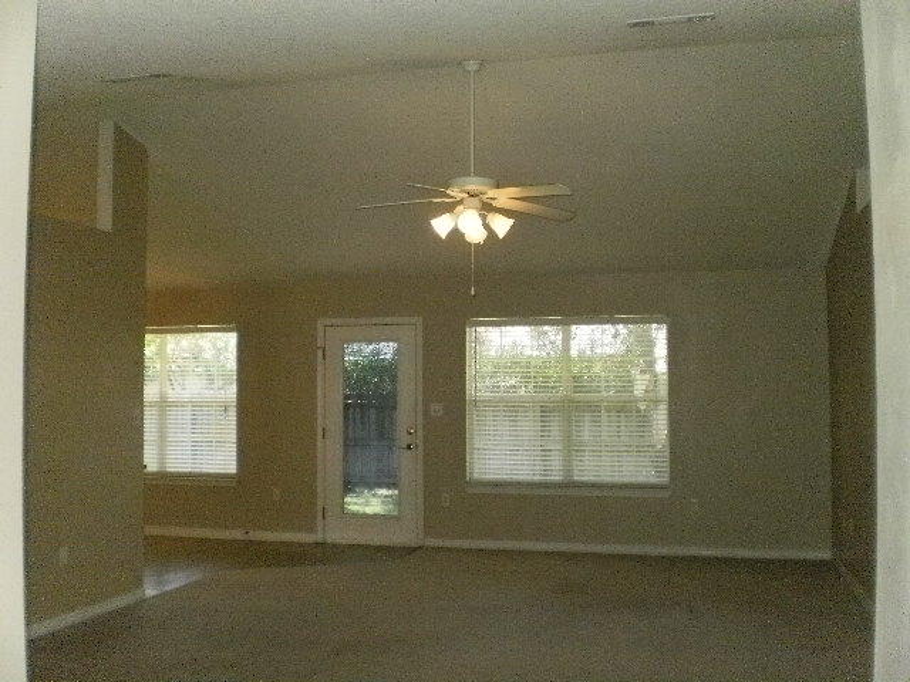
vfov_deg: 37.7
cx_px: 455
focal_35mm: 38
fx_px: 999
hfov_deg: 49.0
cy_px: 341
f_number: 3.1
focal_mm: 6.3
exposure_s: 1/250
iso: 400
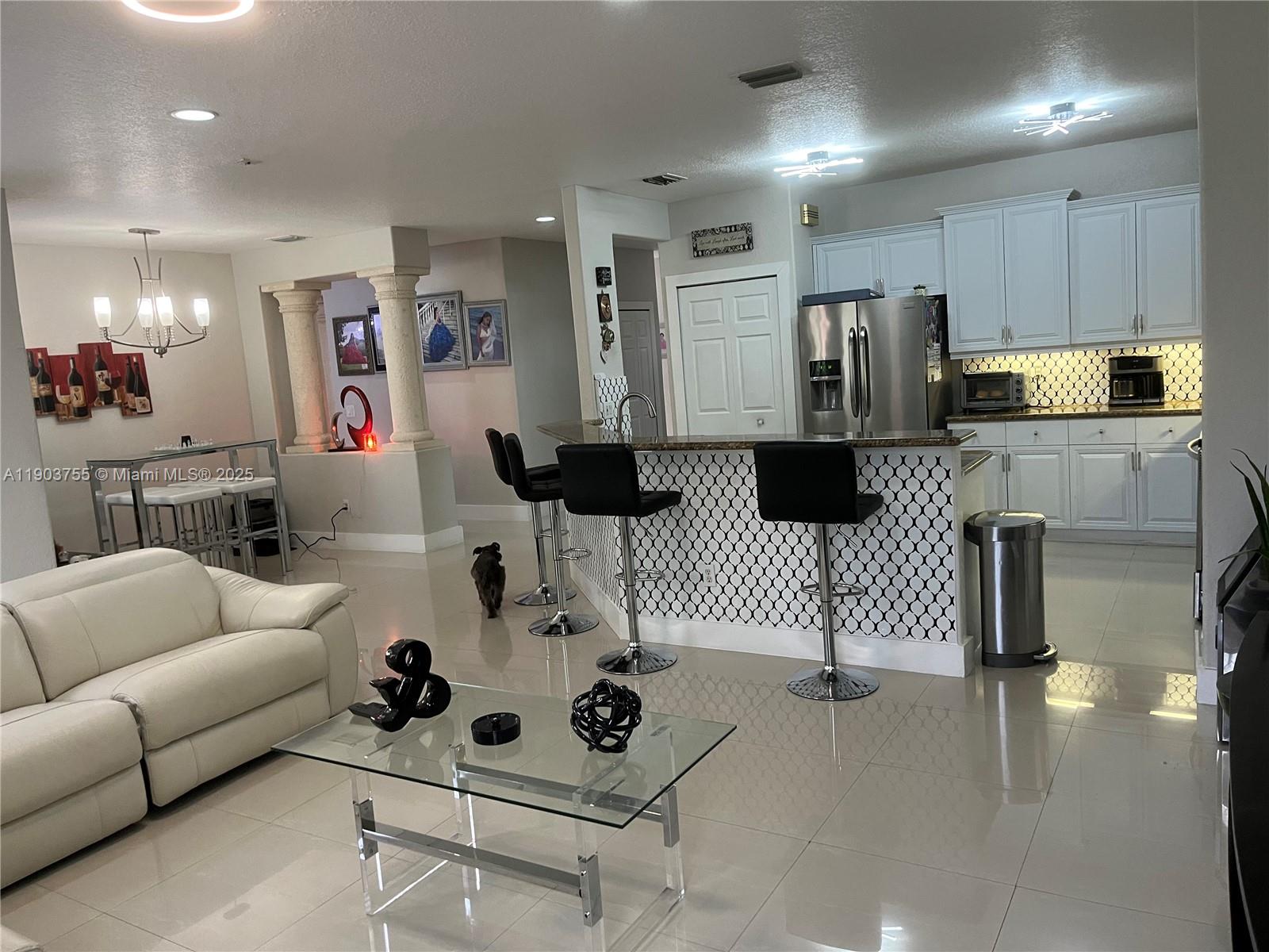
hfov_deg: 67.3
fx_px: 953
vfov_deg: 53.1
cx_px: 634
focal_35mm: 26
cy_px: 476
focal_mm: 5.1
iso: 160
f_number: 1.6
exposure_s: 1/60
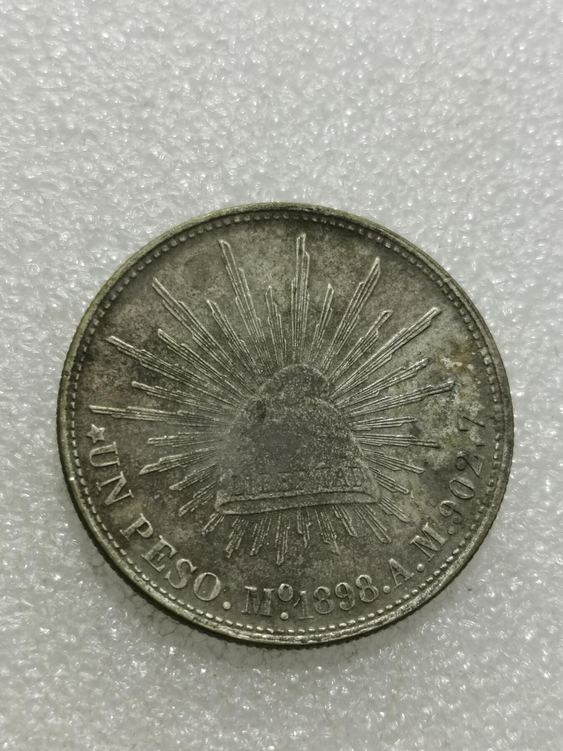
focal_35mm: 64
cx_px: 282
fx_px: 1388
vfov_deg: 30.3
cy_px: 376
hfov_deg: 22.9
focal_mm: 5.58
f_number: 1.8
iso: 100
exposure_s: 1/100
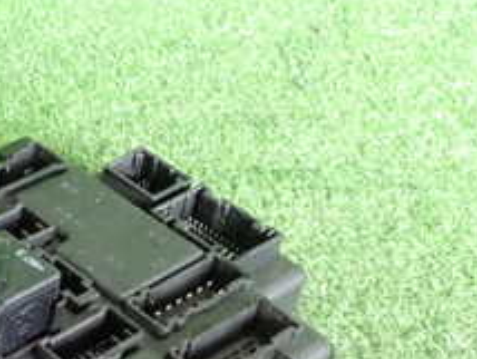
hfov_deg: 24.8
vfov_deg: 19.9
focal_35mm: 70
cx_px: -109
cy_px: 424
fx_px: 966
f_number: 2.8
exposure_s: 1/100
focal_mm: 4.5
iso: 1250
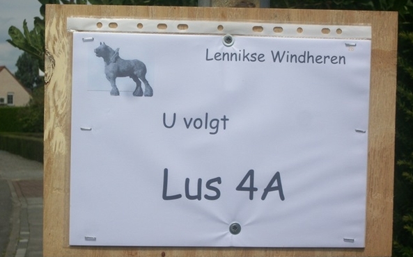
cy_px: 135
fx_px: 1159
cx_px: 206
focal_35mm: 103
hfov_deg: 20.2
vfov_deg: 12.7
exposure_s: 1/160
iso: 80
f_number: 16
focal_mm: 17.1
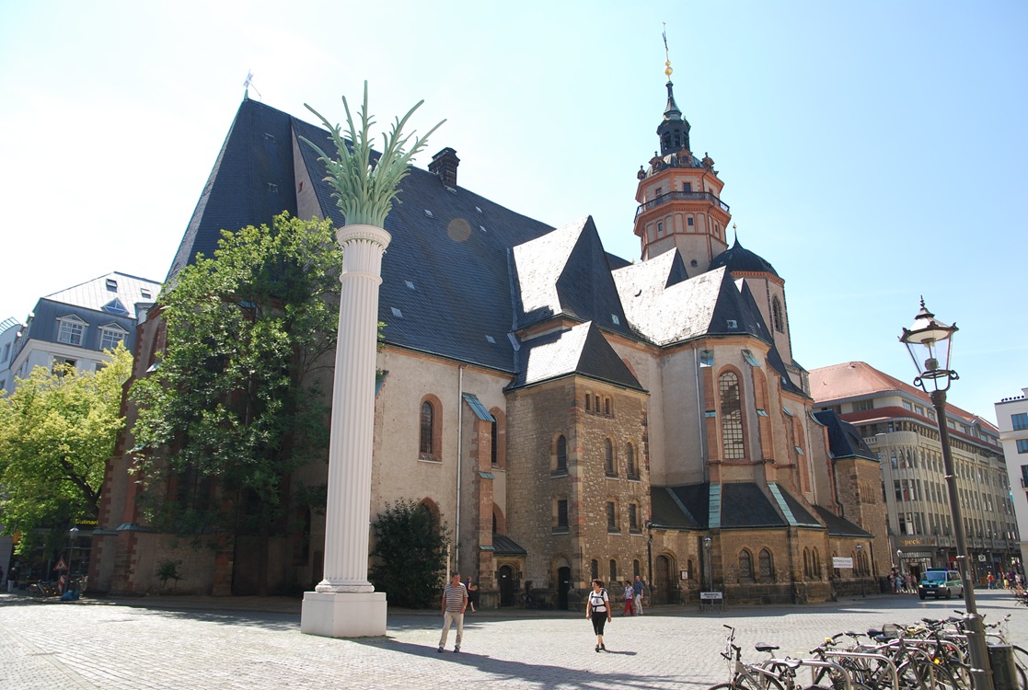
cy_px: 345
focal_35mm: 26
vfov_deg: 50.6
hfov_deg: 70.3
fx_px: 730
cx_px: 514
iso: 100
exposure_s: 1/200
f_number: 5.6
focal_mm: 17
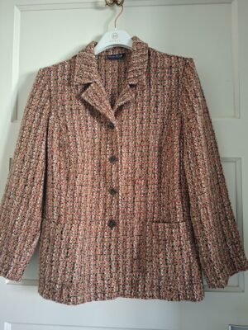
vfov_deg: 73.9
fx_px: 220
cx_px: 124
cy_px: 165
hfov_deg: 58.9
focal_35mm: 23
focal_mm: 5.54
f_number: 1.8
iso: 400
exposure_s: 1/33
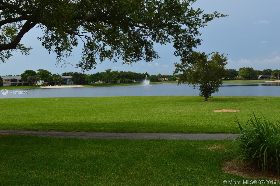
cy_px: 93
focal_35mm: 42
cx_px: 140
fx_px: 326
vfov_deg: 31.8
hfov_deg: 46.4
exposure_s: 1/500
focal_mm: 28
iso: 400
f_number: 11
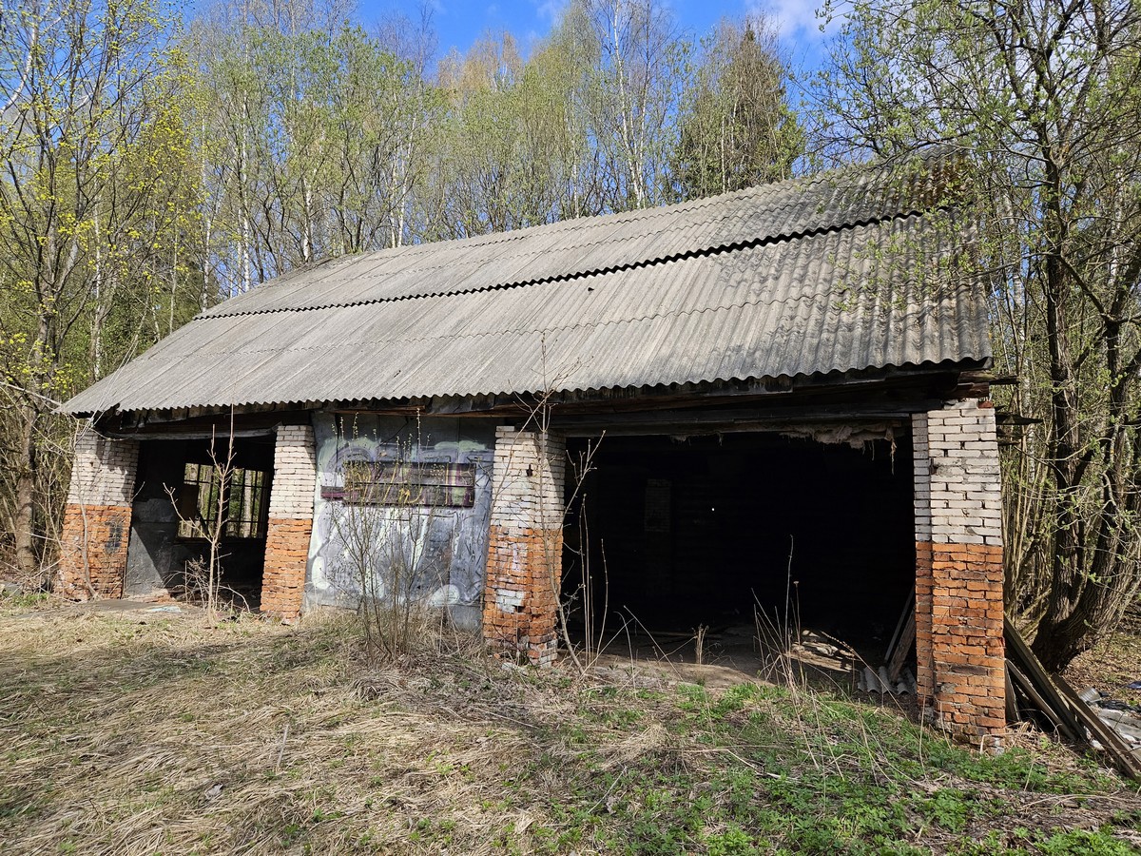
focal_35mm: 23
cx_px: 570
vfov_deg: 58.9
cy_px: 428
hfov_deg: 73.9
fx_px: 758
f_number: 1.8
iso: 40
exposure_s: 1/1293
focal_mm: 5.4
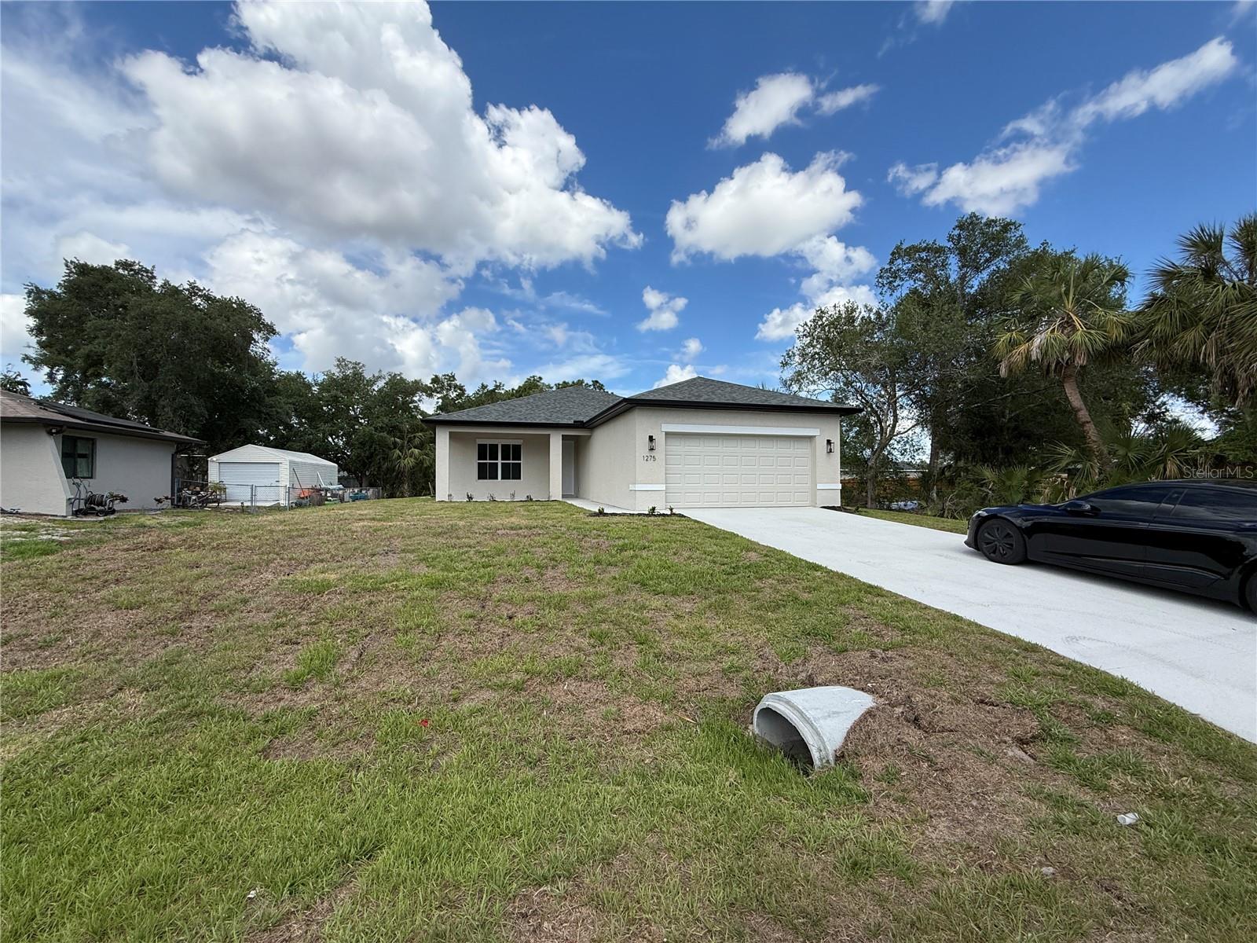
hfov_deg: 102.1
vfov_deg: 85.7
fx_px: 508
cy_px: 472
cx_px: 628
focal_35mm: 14
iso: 50
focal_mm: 2.22
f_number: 2.2
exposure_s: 1/1795
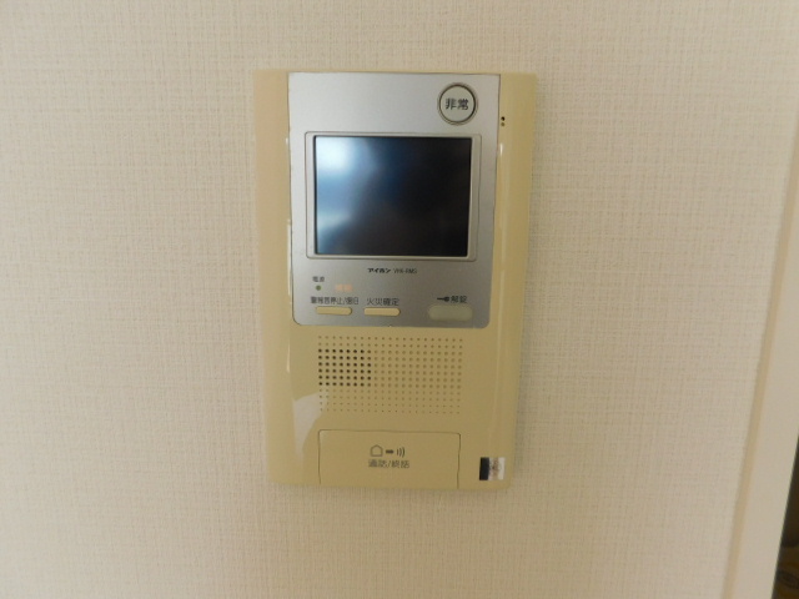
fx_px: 531
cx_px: 400
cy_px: 300
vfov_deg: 58.9
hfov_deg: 73.9
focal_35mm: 23
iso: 125
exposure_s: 1/250
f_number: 3
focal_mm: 4
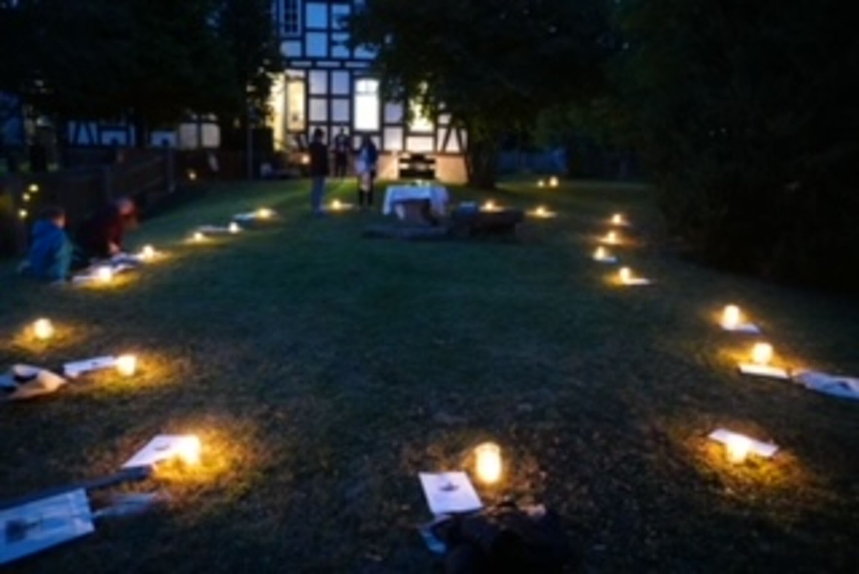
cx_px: 430
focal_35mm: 24
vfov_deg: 53.2
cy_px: 287
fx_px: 573
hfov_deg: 73.7
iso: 6400
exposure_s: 1/6
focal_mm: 16
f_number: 3.5
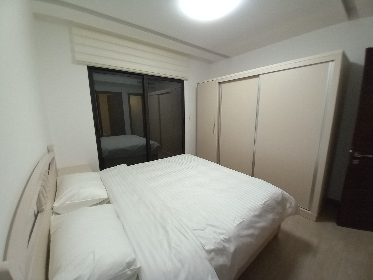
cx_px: 186
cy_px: 140
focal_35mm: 13
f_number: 2.2
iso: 100
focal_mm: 1.13
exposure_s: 1/50
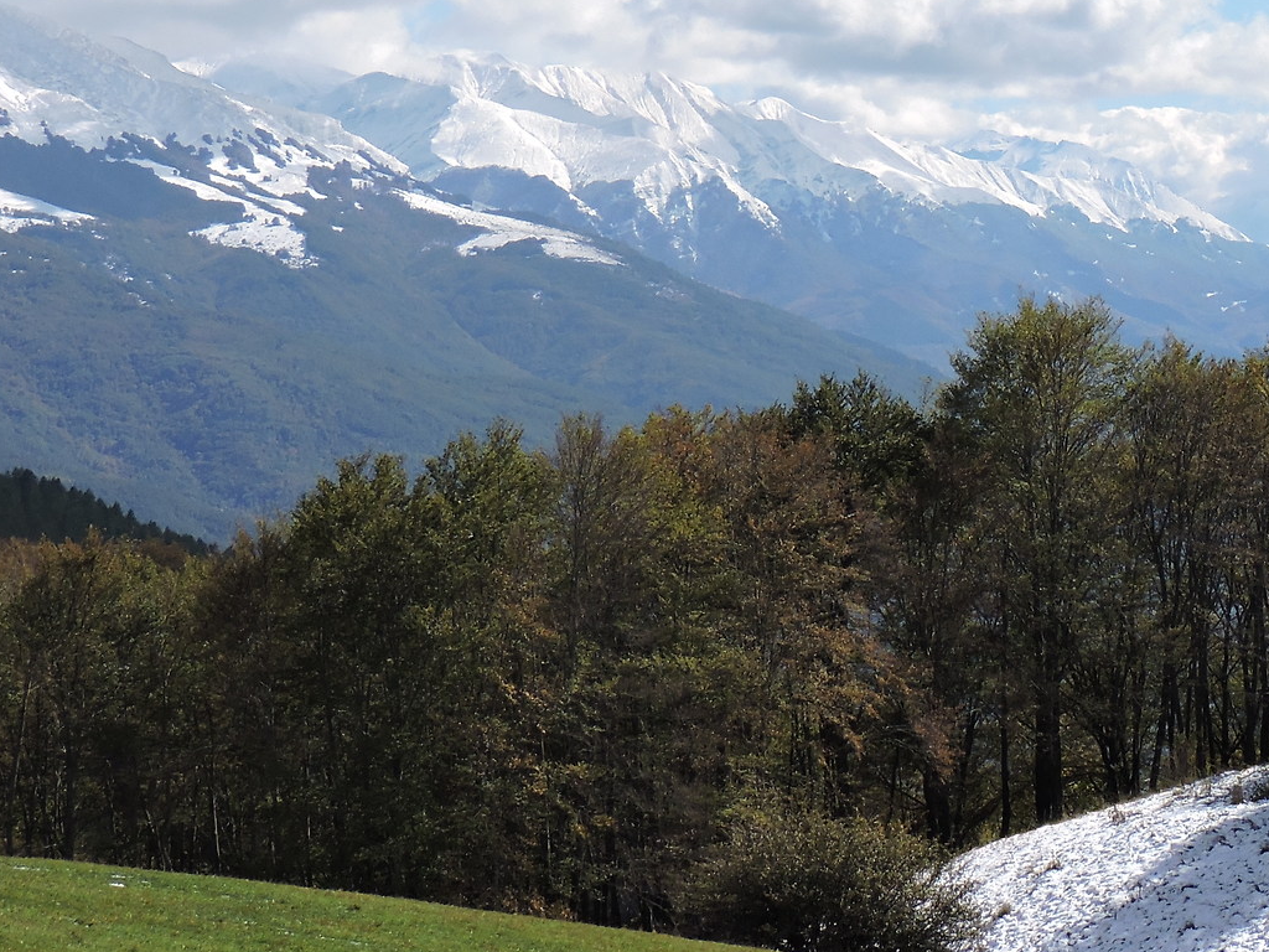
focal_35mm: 164
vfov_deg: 9.0
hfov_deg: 11.9
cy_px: 186
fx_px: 6012
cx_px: 1237
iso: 100
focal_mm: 12.5
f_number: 3.9
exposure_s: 1/1000
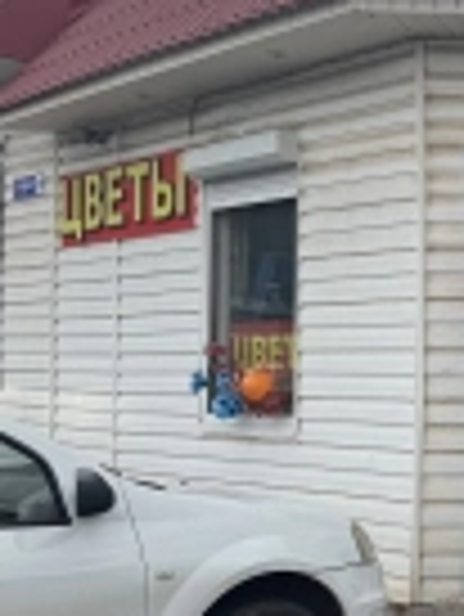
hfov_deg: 16.0
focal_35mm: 82
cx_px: 755
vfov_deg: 23.8
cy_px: 328
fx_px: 1463
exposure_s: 1/3096
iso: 80
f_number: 1.78
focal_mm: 6.76
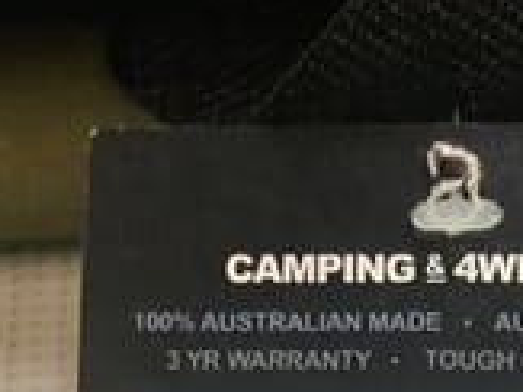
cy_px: 564
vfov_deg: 14.6
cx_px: 382
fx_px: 1434
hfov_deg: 20.5
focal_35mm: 95
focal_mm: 3.3
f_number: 2.4
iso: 250
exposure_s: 1/50
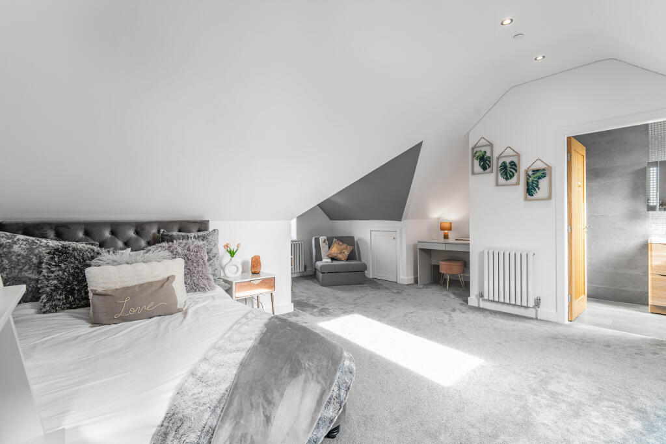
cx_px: 333
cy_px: 222
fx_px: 296
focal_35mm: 16
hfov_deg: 96.7
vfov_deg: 73.8
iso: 100
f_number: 8
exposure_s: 1/15
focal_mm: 16
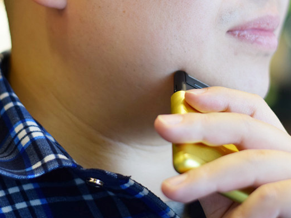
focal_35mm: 125
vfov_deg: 11.8
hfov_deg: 15.8
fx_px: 1051
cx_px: 179
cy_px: 75
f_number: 2
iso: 800
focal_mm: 50
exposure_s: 1/400
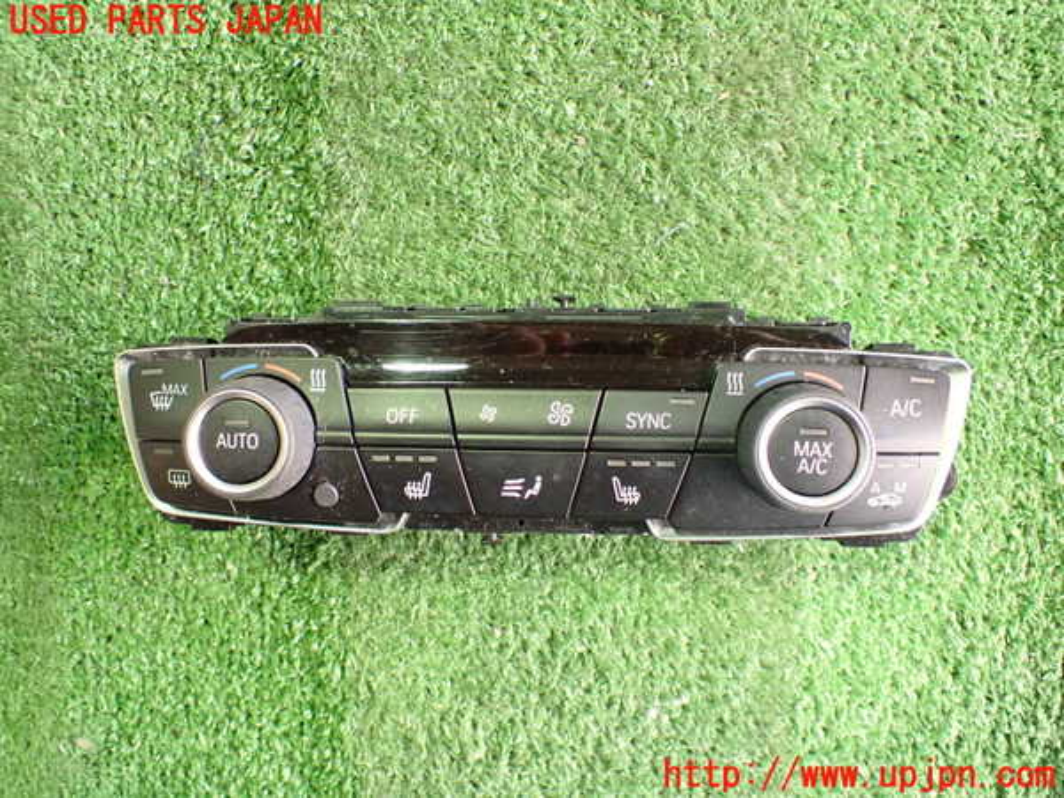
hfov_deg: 60.0
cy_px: 399
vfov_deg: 46.8
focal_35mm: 30
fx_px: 922
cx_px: 532
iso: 800
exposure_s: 1/40
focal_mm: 5.4
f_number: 2.3
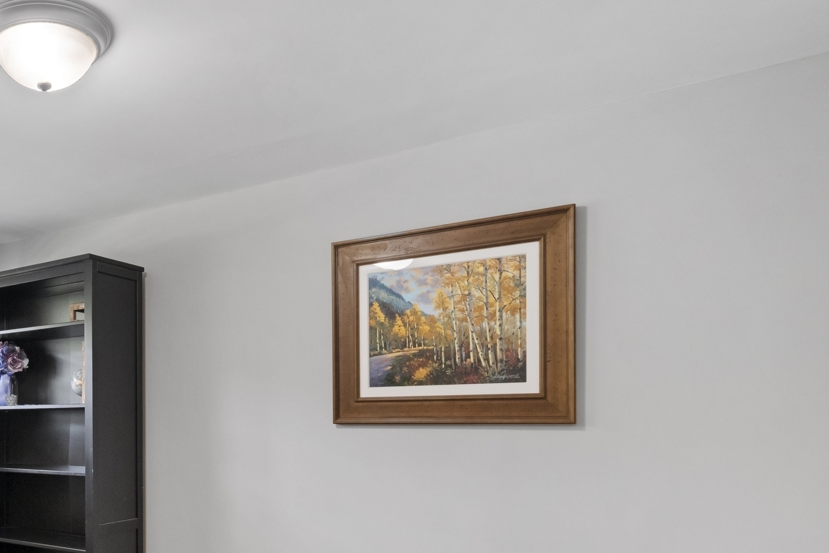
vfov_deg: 41.0
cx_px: 105
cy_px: 422
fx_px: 714
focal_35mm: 31
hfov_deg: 53.8
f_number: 9
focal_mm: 14
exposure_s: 1/30
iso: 2500
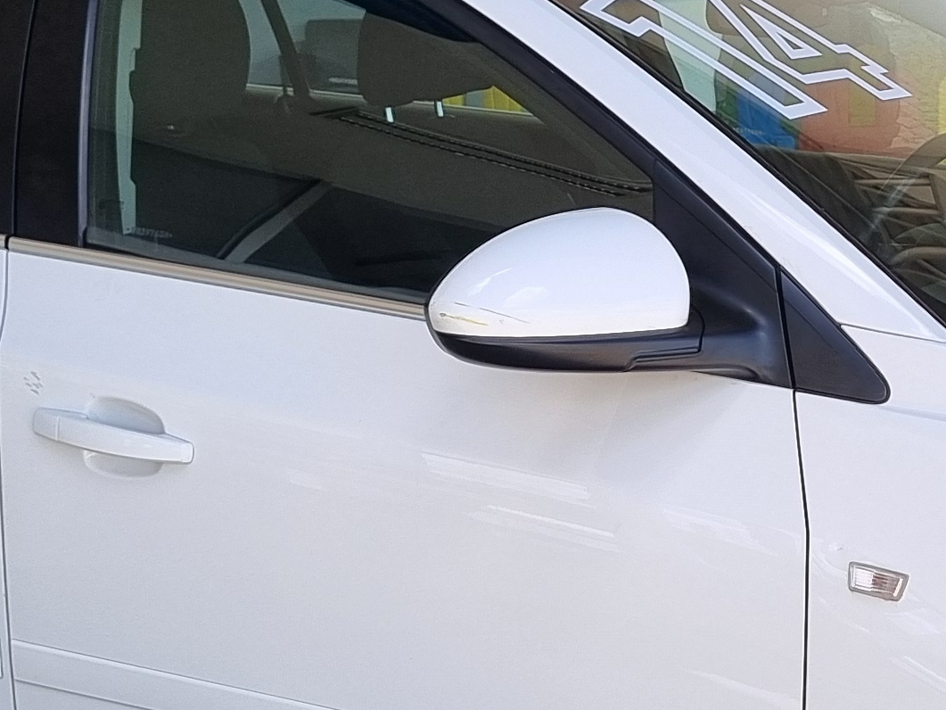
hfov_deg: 19.8
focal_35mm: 98
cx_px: 749
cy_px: 408
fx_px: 2678
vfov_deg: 15.1
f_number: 1.8
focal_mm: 5.4
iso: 50
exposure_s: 1/958
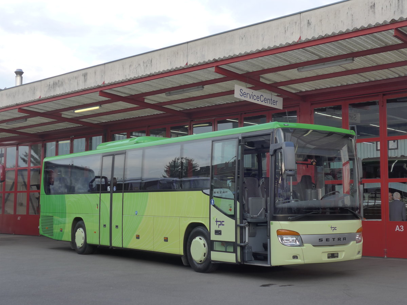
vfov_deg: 28.0
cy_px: 152
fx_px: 611
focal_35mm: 52
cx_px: 204
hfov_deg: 36.8
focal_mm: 10.7
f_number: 3.3
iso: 160
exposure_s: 1/200
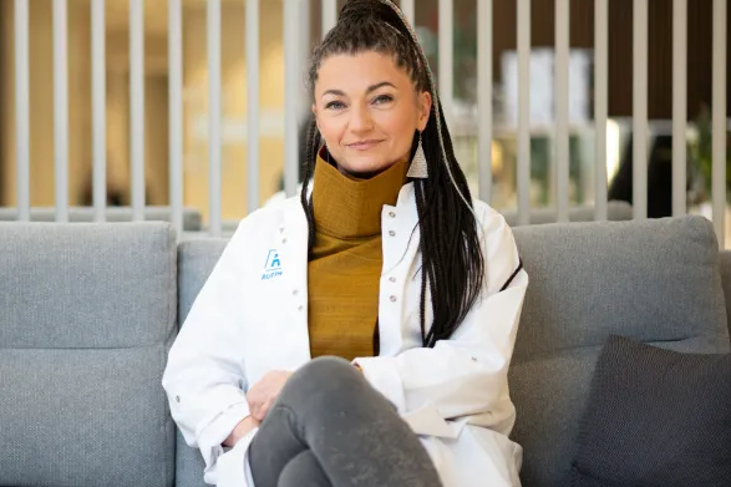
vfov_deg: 12.4
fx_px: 2233
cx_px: 262
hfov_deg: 18.6
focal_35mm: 110
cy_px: 258
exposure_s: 1/160
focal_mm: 85
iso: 400
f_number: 1.8
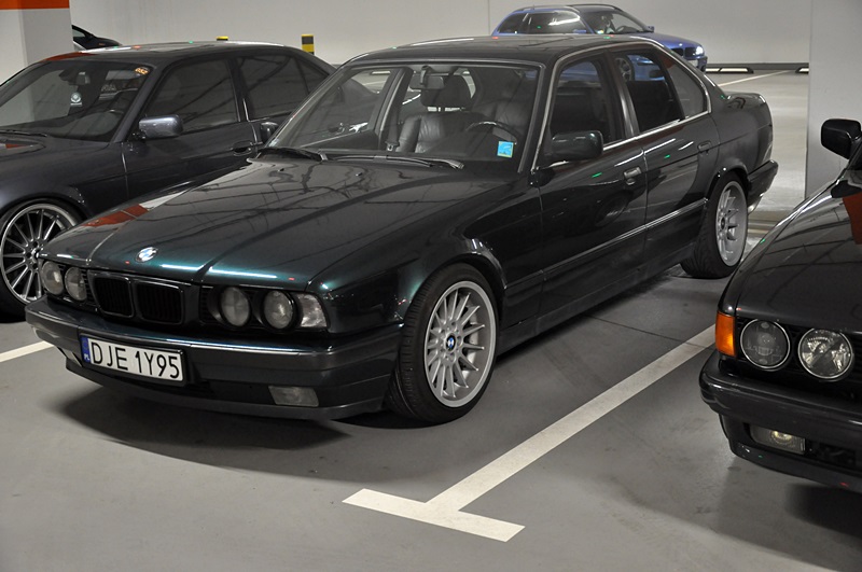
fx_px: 1148
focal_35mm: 48
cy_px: 286
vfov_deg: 28.0
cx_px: 431
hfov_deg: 41.2
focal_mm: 32
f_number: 4.2
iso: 1600
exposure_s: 1/25
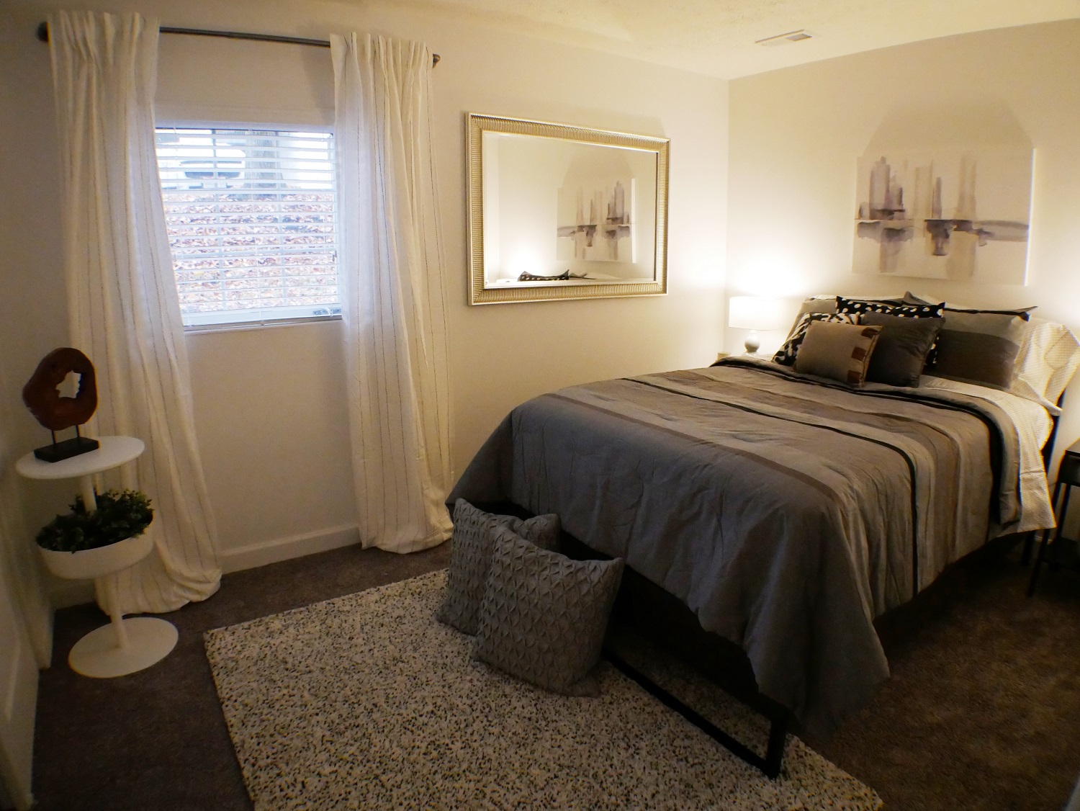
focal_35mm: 26
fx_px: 811
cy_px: 406
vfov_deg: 53.1
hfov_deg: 67.3
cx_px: 540
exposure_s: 1/160
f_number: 3.5
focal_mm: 13
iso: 3200
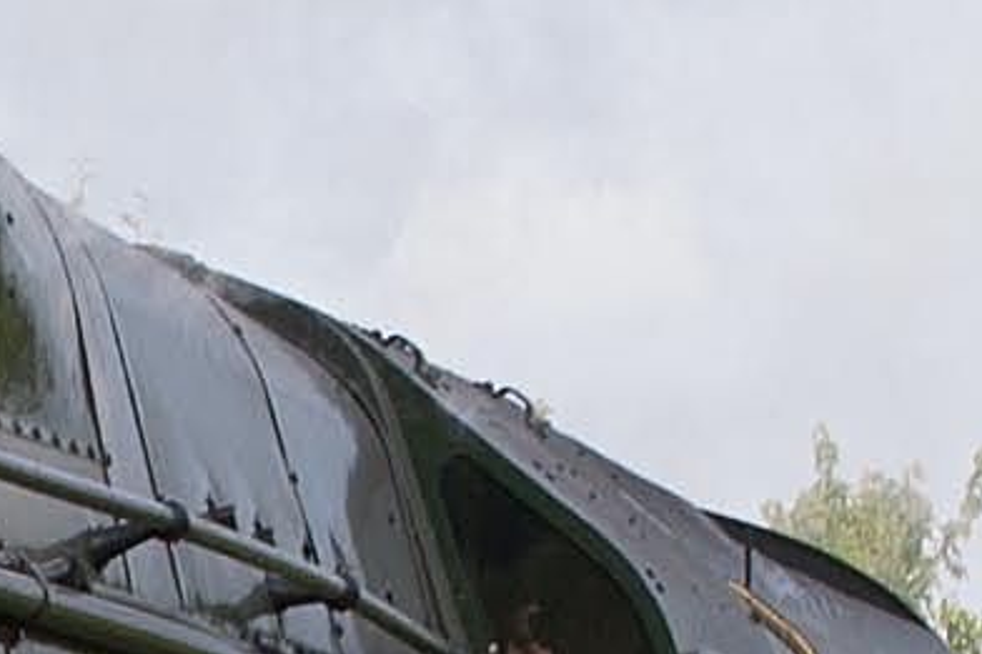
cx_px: -1295
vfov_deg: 2.2
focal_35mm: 633
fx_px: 17254
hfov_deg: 3.2
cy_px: 1280
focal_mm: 55
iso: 200
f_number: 8
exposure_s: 1/250
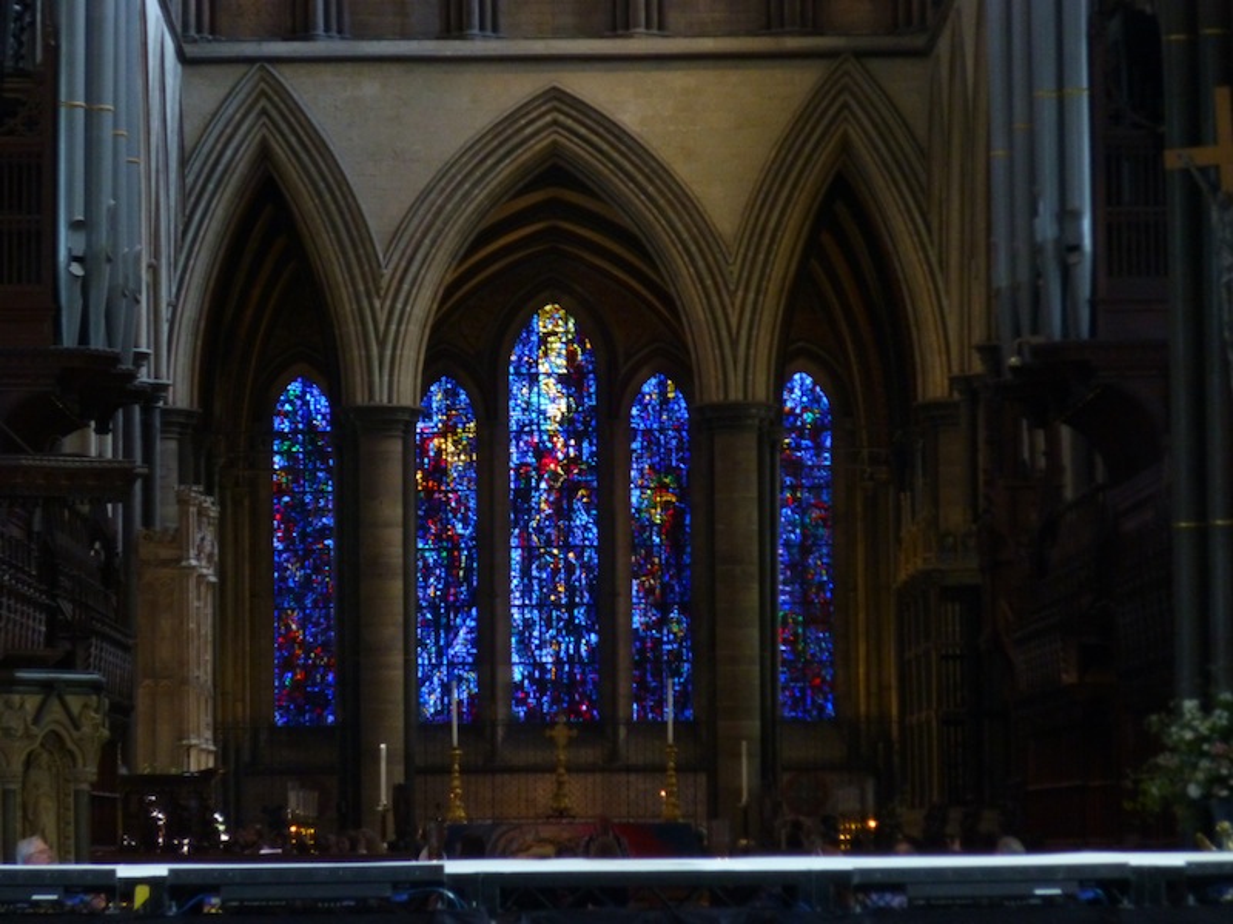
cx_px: 616
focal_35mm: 194
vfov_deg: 7.7
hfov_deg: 10.2
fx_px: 6910
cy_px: 462
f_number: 5.8
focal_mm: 34.6
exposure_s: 1/13
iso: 640
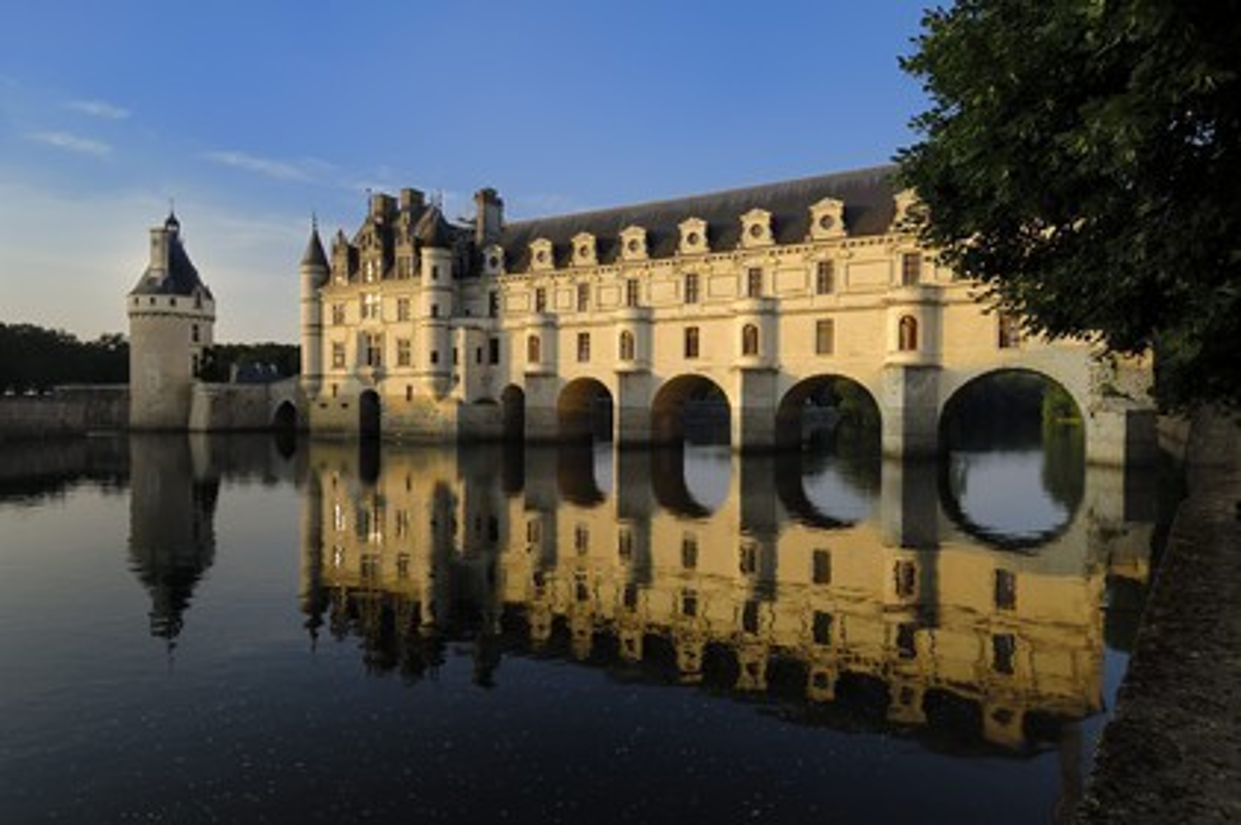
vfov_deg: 59.4
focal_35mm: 21
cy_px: 412
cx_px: 620
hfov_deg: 81.2
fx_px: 723
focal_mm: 14
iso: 100
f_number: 7.6
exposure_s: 1/100
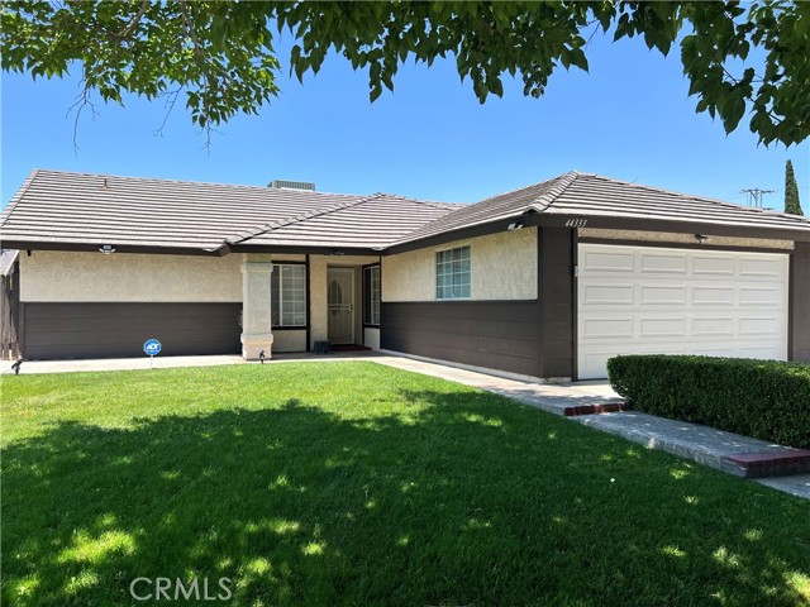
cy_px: 304
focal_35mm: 26
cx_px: 405
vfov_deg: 53.1
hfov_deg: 67.3
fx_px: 608
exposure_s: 1/2762
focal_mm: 5.7
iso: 50
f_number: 1.5
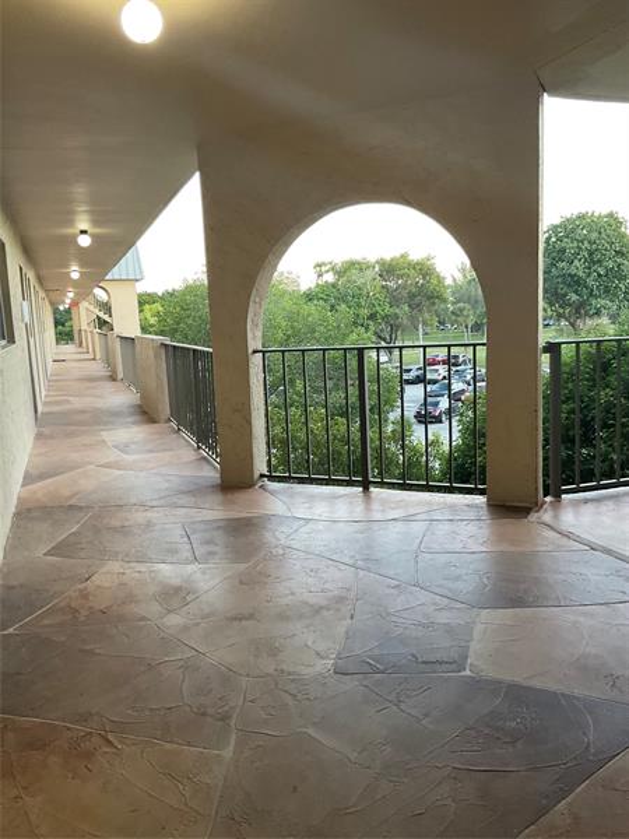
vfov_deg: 61.7
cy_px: 420
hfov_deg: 48.2
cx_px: 314
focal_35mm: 29
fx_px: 703
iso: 160
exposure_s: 1/60
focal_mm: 3
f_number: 1.8
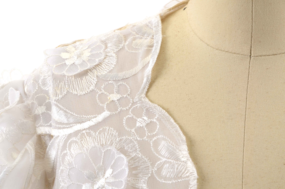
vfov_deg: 8.7
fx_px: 1244
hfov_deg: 13.1
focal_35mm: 158
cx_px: 142
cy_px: 94
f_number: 13
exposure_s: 1/160
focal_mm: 105
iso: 200
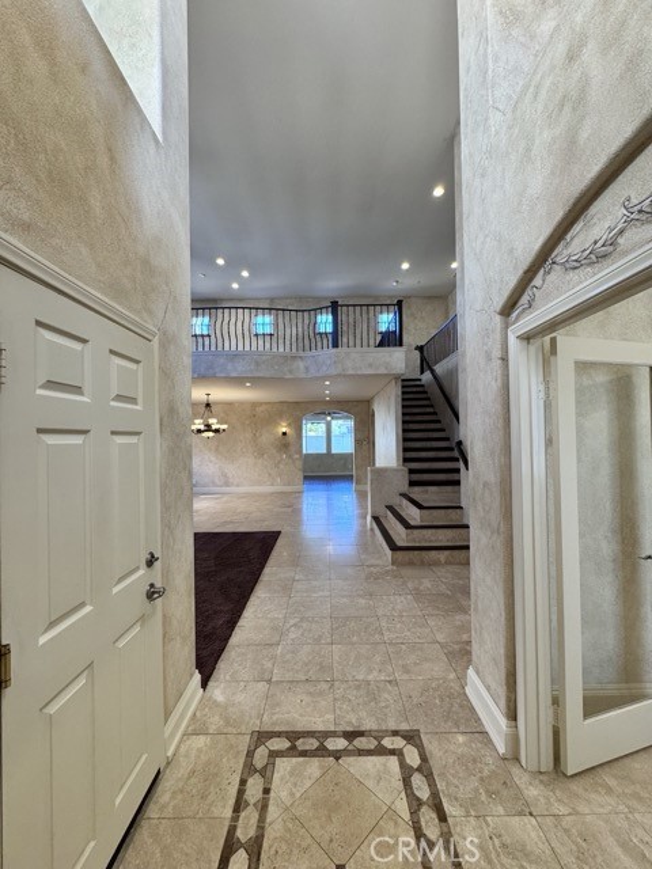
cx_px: 326
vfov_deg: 102.1
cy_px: 434
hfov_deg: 85.7
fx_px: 352
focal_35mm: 14
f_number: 2.2
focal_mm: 2.22
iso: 200
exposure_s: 1/120
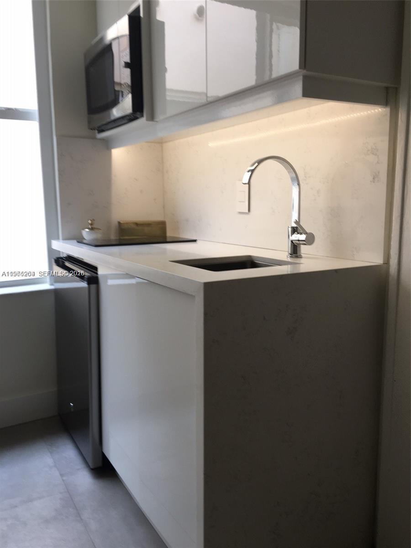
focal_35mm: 29
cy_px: 274
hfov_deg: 48.2
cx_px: 206
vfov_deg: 61.7
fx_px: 459
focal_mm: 4.15
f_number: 2.2
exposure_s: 1/60
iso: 25
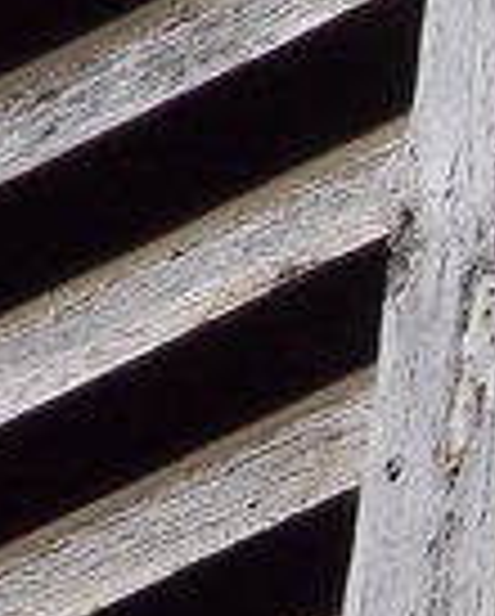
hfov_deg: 0.6
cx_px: 567
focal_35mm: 2393
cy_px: 333
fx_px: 43725
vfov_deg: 0.8
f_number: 14.4
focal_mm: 100
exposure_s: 1/200
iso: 200
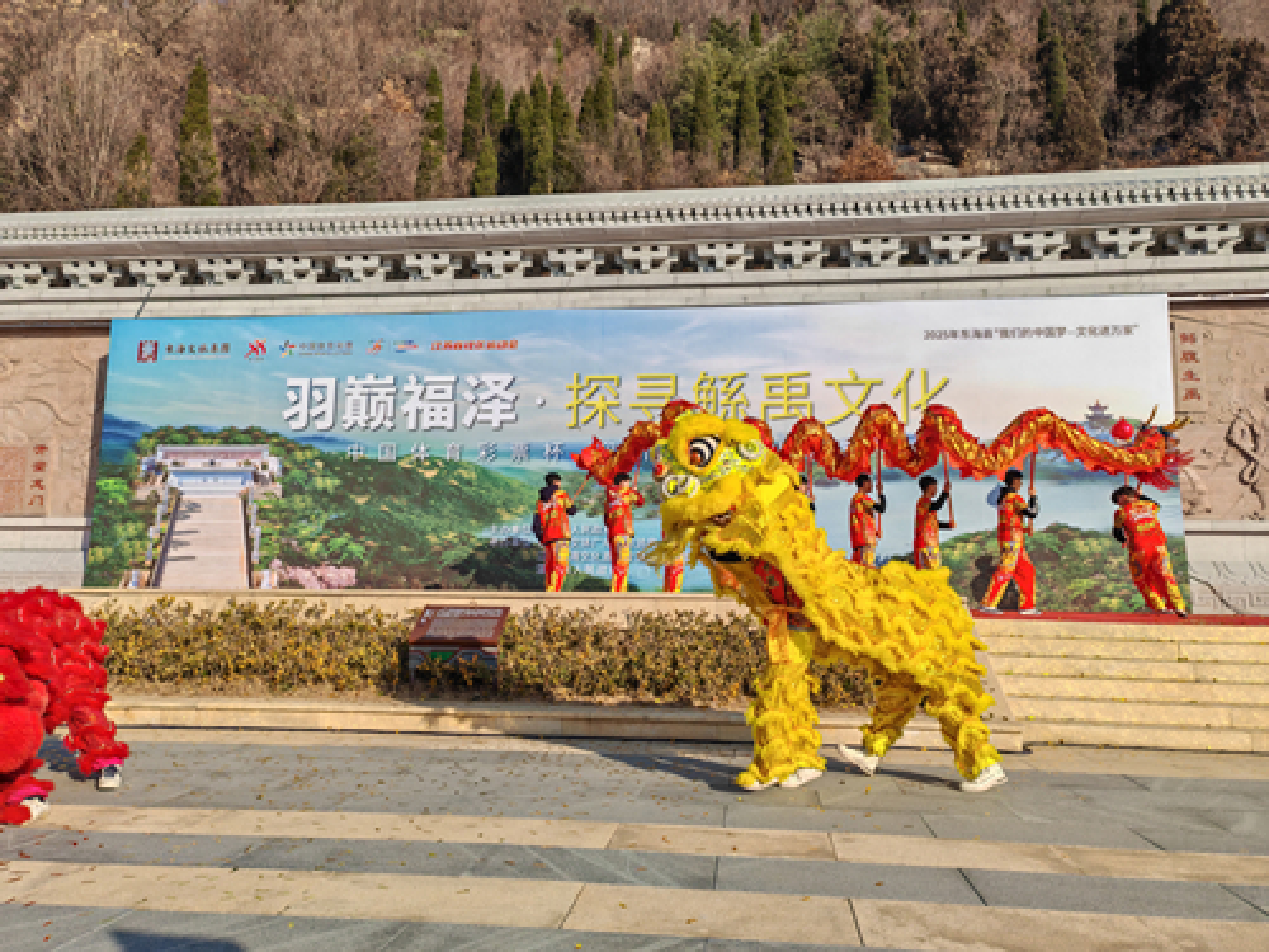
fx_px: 990
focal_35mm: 27
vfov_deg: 51.4
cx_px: 634
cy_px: 476
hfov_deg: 65.3
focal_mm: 5.52
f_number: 1.95
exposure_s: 1/2200
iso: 50
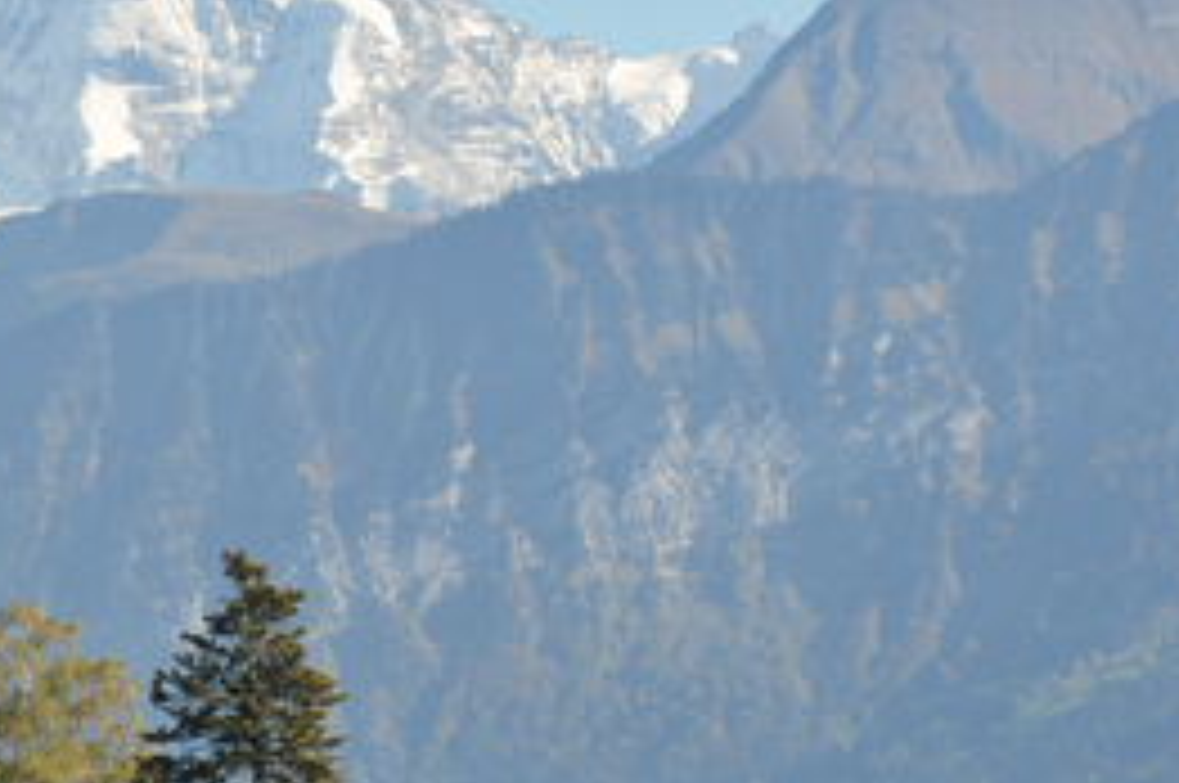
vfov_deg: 3.8
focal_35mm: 360
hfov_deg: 5.7
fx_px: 11780
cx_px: -81
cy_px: 533
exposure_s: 1/250
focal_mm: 105
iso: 200
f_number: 10
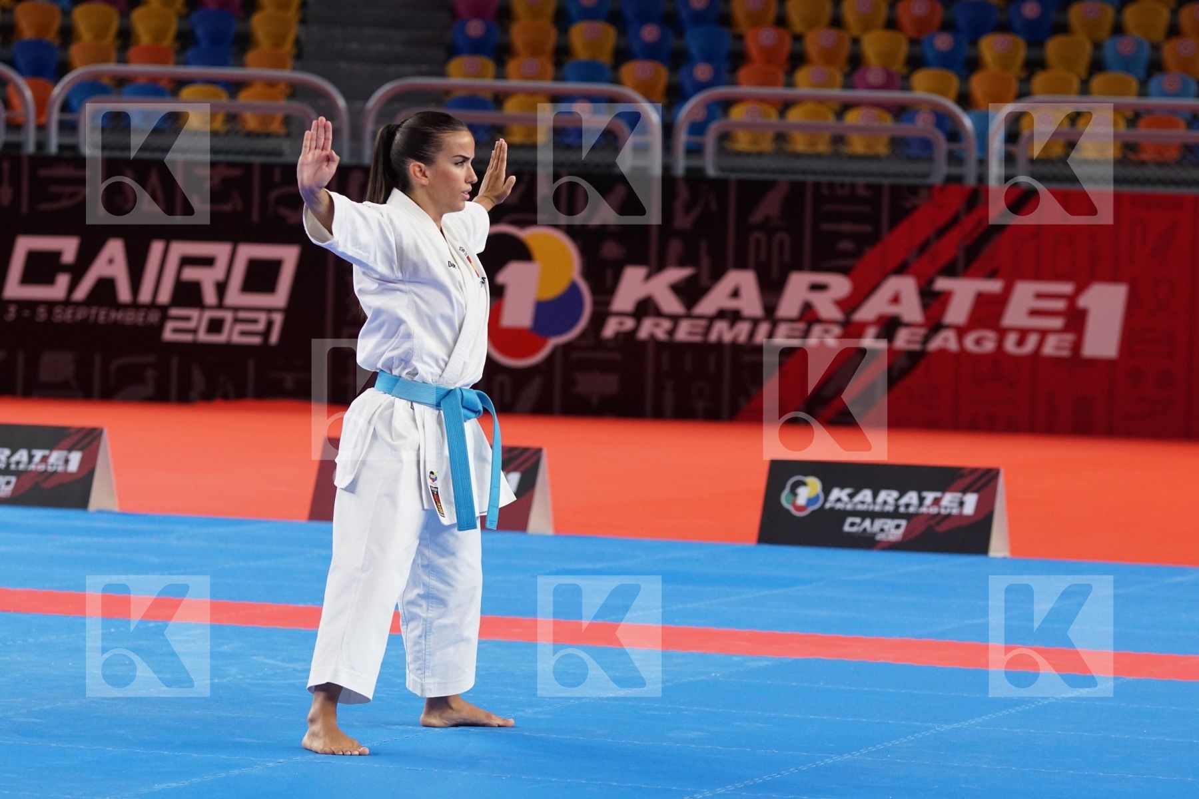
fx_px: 5245
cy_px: 400
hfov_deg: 13.0
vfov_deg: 8.7
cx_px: 600
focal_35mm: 158
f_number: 3.2
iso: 800
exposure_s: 1/400
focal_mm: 105
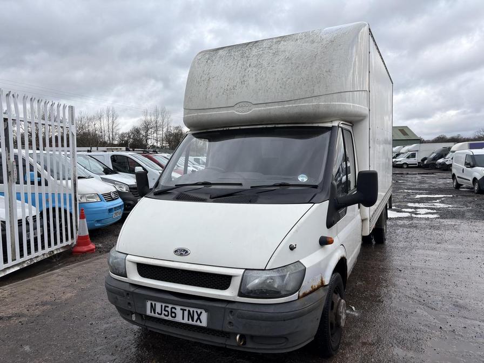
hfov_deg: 67.3
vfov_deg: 53.1
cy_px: 182
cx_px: 242
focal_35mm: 26
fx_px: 364
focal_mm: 5.96
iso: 50
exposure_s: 1/933
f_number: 1.6
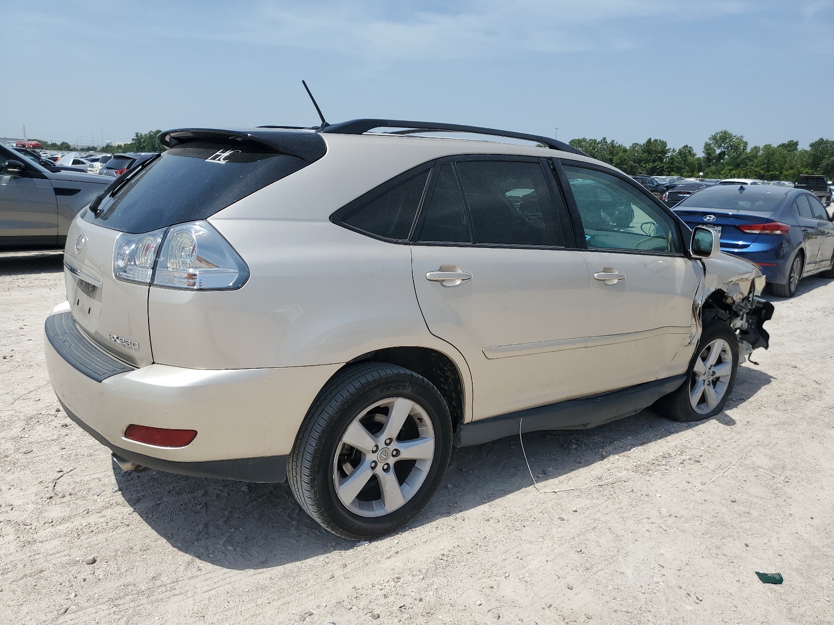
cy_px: 312
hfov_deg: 67.3
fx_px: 626
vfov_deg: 53.1
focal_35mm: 26
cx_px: 417
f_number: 1.5
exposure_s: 1/5000
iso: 50
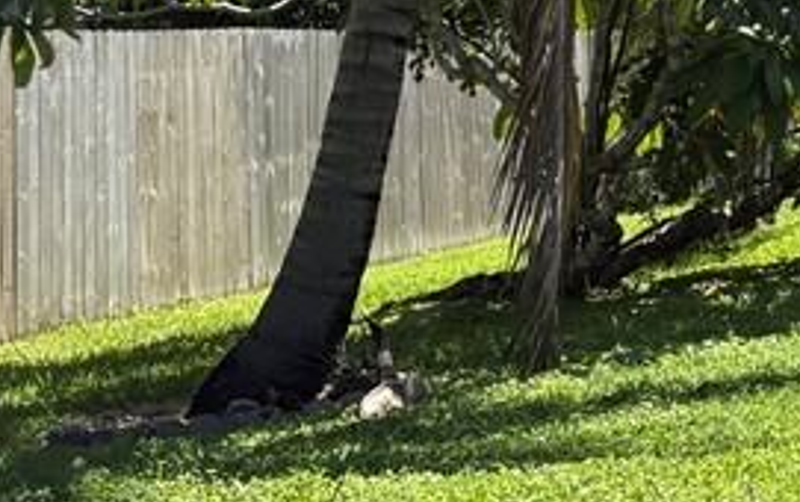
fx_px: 2270
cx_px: 1337
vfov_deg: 12.4
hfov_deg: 17.2
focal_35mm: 104
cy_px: -35
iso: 50
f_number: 1.6
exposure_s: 1/1550
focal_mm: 5.96
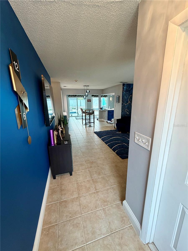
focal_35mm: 14
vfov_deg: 102.1
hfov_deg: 85.7
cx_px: 94
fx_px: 101
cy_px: 126
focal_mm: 2.22
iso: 200
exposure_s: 1/60
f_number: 2.2
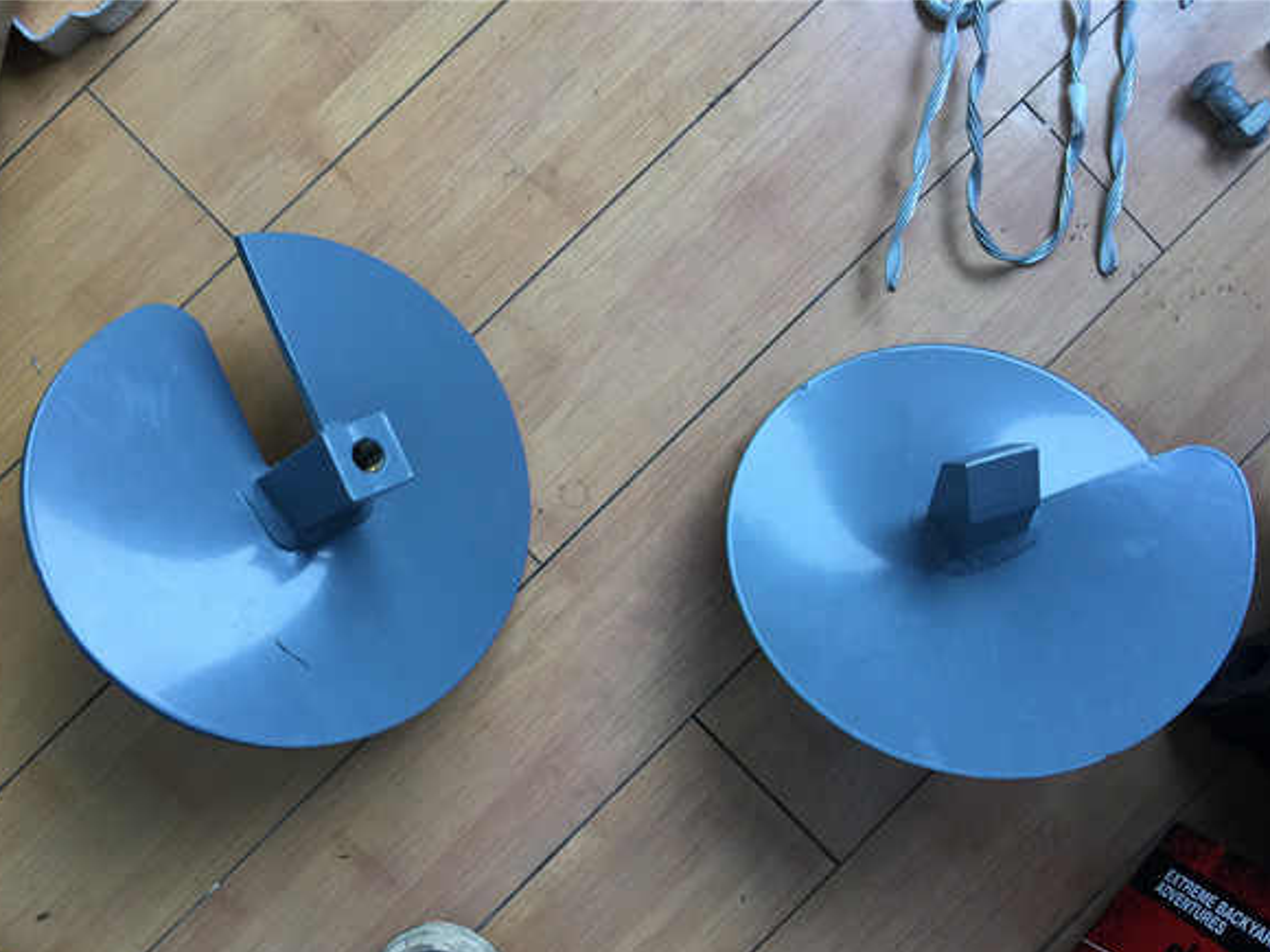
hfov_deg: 60.0
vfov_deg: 46.8
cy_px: 490
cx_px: 624
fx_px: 1101
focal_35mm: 30
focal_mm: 4.15
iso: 50
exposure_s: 1/33
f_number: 2.2
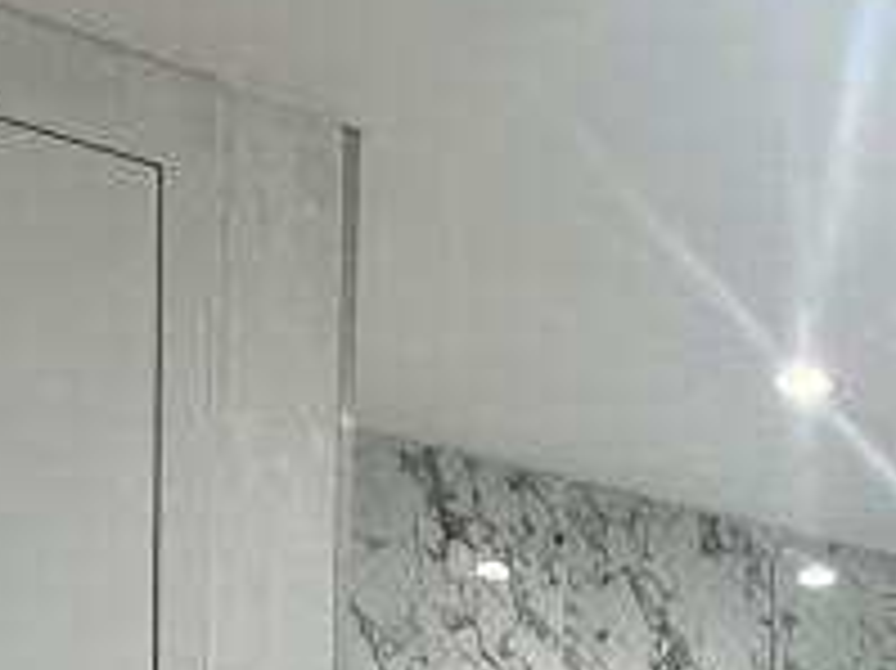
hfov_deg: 25.4
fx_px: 1863
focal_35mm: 72
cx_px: 937
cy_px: 1232
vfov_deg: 16.7
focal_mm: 2.22
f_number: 2.2
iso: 160
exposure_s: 1/100
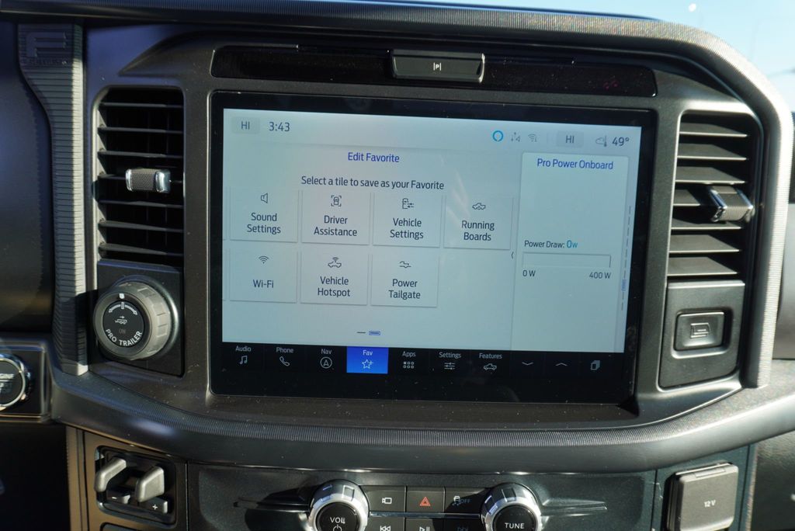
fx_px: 530
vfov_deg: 53.2
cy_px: 266
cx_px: 398
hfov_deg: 73.7
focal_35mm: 24
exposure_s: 1/125
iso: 100
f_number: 5.6
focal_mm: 16
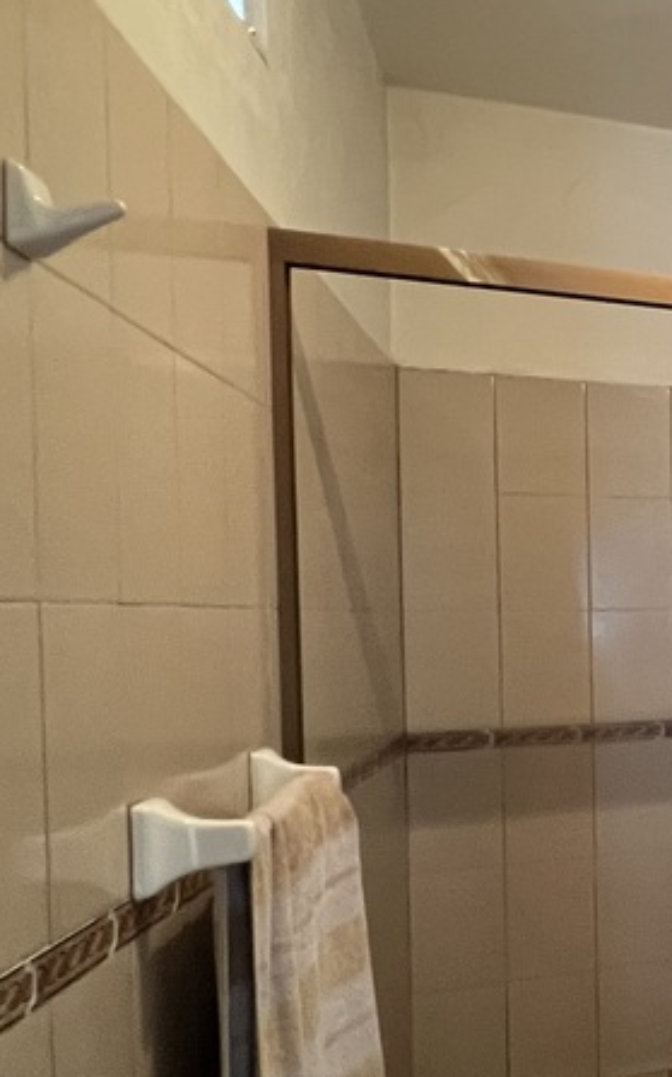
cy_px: 636
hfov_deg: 20.7
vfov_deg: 52.5
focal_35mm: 37
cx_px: 1265
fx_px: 1085
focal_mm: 1.57
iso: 500
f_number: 1.8
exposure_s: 1/60
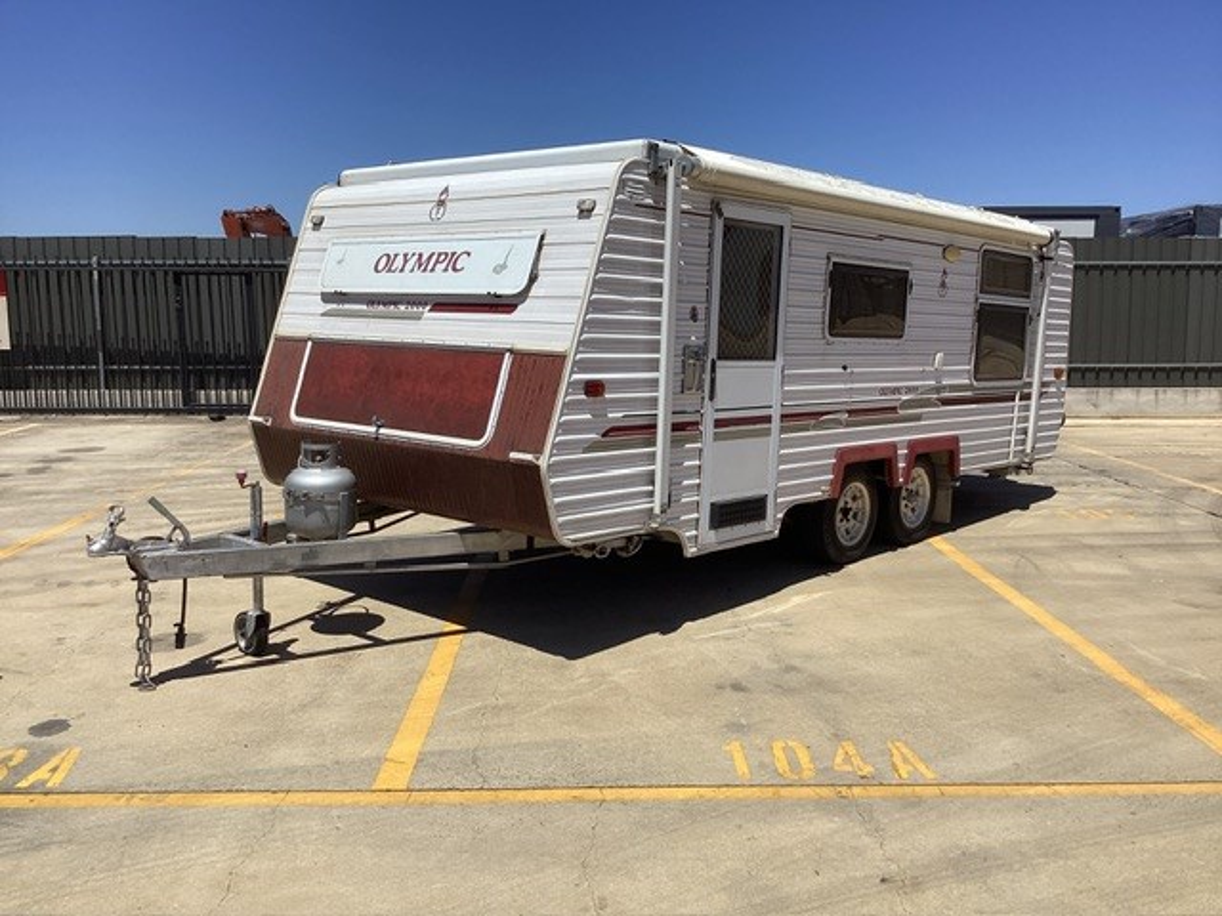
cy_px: 458
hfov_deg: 58.4
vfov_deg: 45.4
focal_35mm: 31
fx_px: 1094
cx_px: 611
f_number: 2.4
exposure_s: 1/2717
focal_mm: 3.3
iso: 25
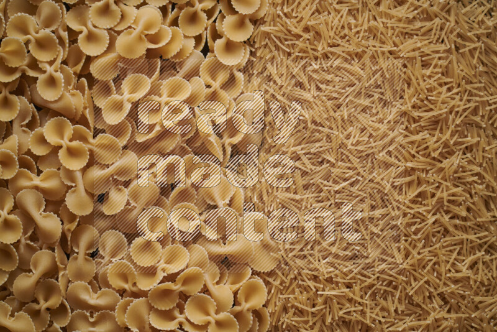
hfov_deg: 39.6
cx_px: 248
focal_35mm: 50
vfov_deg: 27.0
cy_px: 166
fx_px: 690
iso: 160
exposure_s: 1/100
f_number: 8
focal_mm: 50
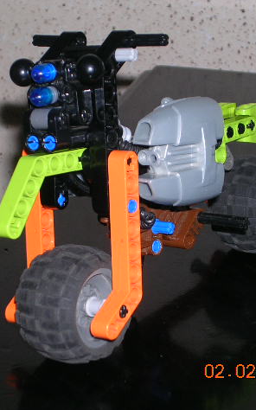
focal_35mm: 123
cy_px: 207
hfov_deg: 10.6
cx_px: 125
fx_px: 1374
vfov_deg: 17.0
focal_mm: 13
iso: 50
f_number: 4.1
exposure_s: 1/60.1
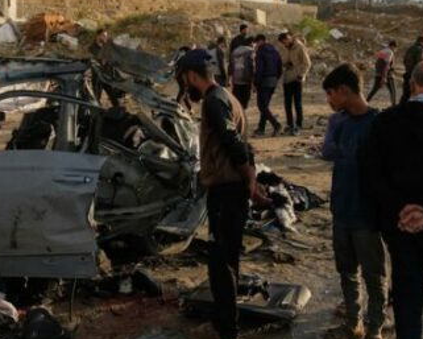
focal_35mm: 61
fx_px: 764
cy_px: 124
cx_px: 88
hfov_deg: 30.3
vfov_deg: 24.9
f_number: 2.8
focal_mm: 20
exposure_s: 1/1000
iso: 250
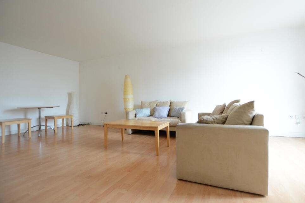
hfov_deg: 96.6
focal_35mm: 16
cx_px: 162
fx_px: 136
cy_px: 96
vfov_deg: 73.7
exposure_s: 1/60
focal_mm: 10
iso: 1600
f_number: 4
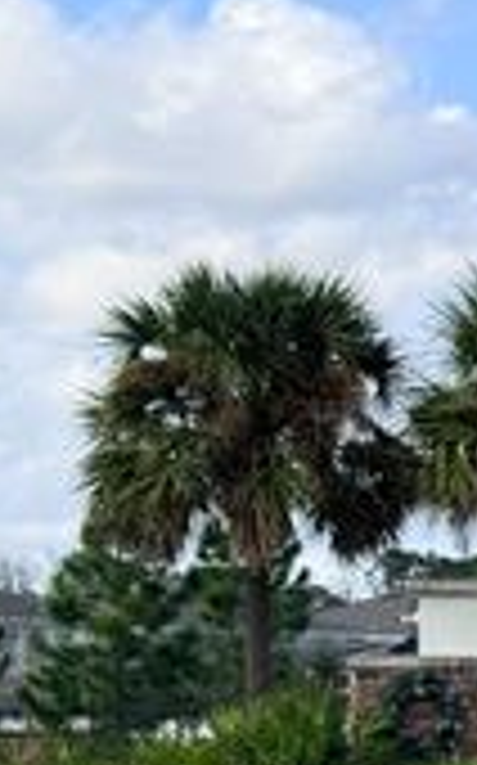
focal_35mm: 150
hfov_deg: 8.1
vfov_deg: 13.8
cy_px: 740
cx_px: 1076
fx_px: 3125
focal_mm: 6.76
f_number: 1.78
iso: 100
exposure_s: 1/3891
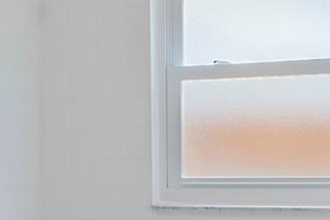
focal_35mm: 79
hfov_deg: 25.2
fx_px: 724
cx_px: 61
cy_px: 154
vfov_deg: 17.2
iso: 100
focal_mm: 16
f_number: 8
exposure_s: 1/1.67
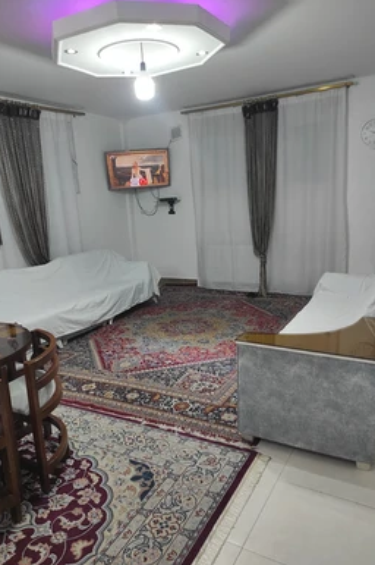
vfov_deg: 67.4
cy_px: 291
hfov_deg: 47.8
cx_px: 168
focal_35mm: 27
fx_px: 423
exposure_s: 1/50
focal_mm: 5.43
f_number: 1.89
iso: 223
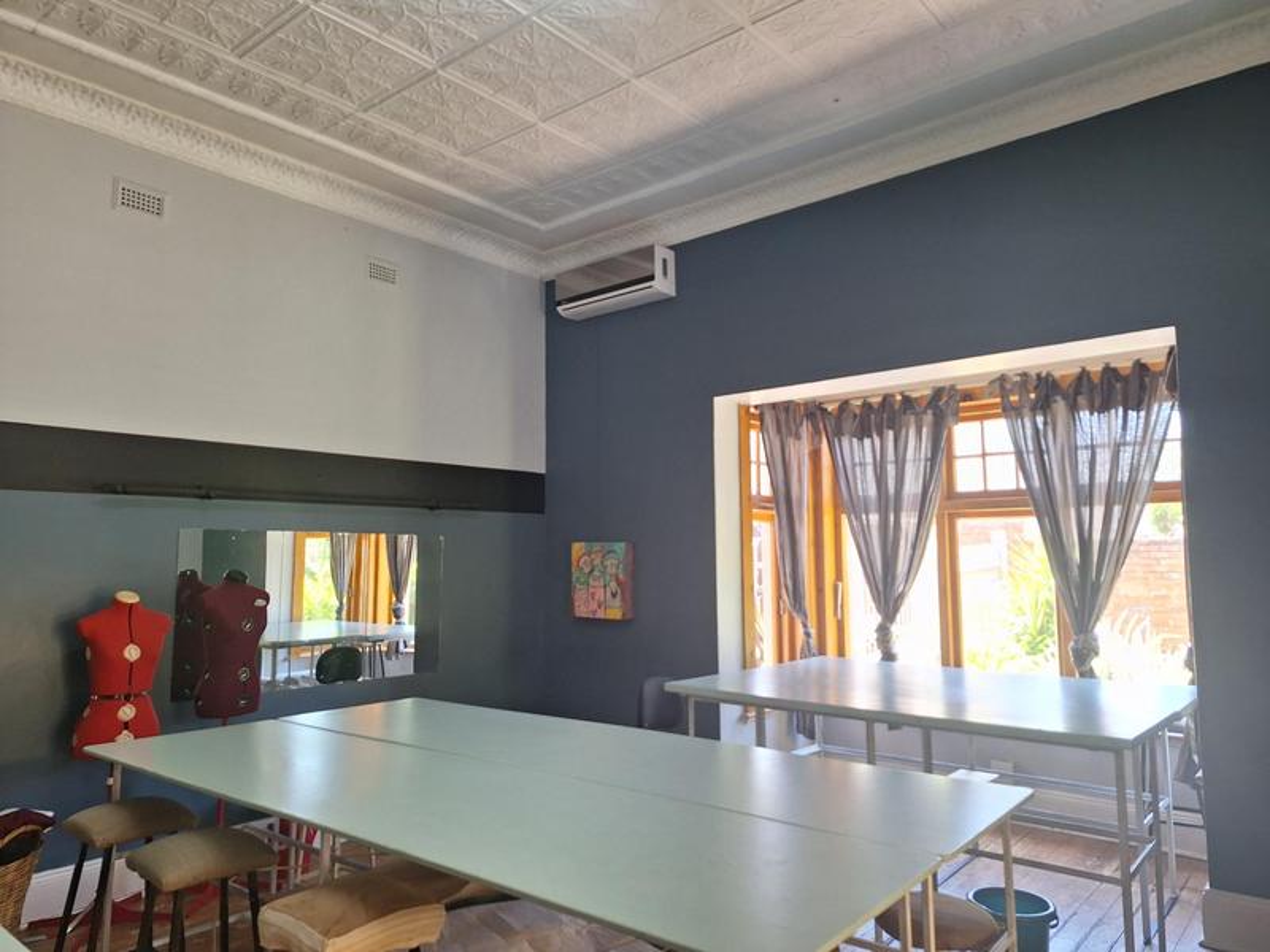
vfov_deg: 58.9
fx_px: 844
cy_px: 476
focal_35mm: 23
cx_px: 635
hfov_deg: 73.9
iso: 64
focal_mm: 5.54
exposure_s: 1/50
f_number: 1.8
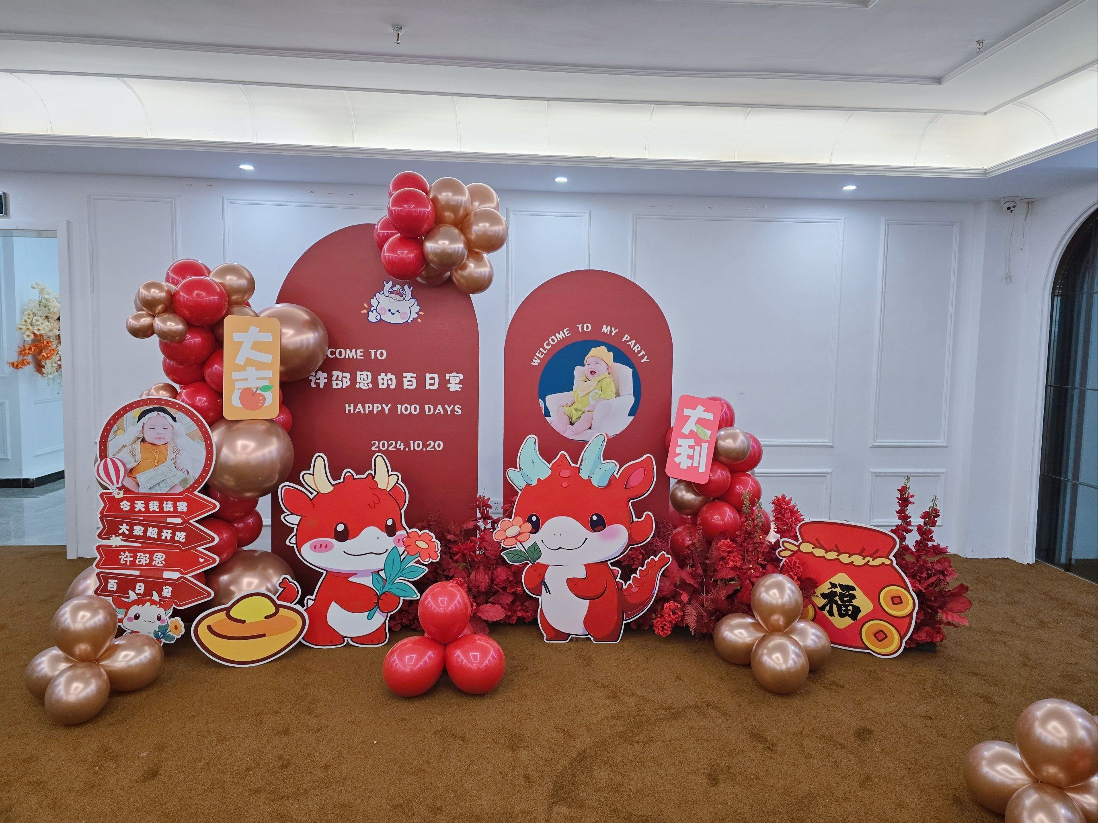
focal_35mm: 23
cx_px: 549
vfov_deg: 58.9
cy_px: 412
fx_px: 730
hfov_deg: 73.9
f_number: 1.7
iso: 160
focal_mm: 6.3
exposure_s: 1/100
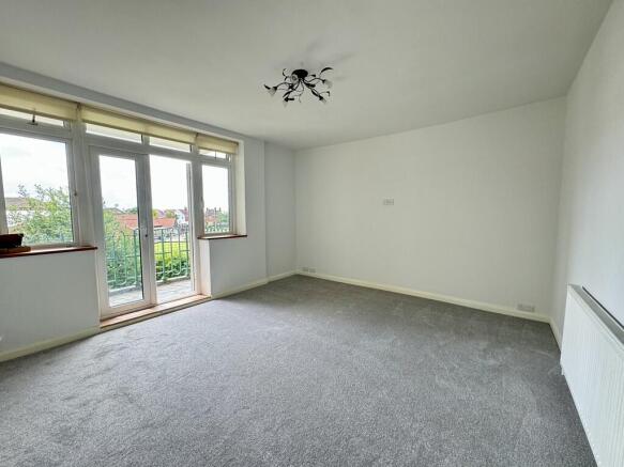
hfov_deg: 102.1
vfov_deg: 85.7
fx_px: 252
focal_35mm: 14
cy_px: 234
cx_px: 312
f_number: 2.2
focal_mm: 2.22
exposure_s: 1/99
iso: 80
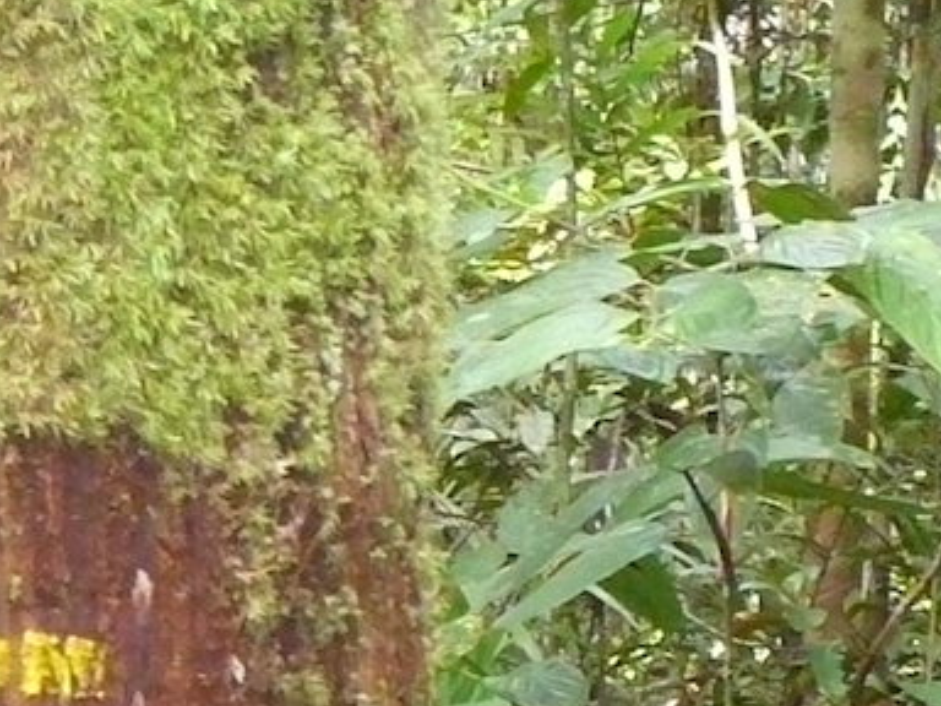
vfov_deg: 9.8
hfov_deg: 12.7
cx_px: -539
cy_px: 1064
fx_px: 3969
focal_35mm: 146
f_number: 2.8
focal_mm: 5.2
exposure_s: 1/30
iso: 400
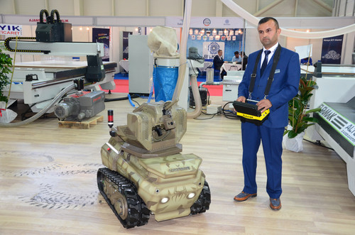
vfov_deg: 36.7
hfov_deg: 53.2
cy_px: 118
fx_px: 354
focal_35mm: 36
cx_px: 178
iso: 800
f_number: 4.5
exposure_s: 1/60
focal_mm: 24
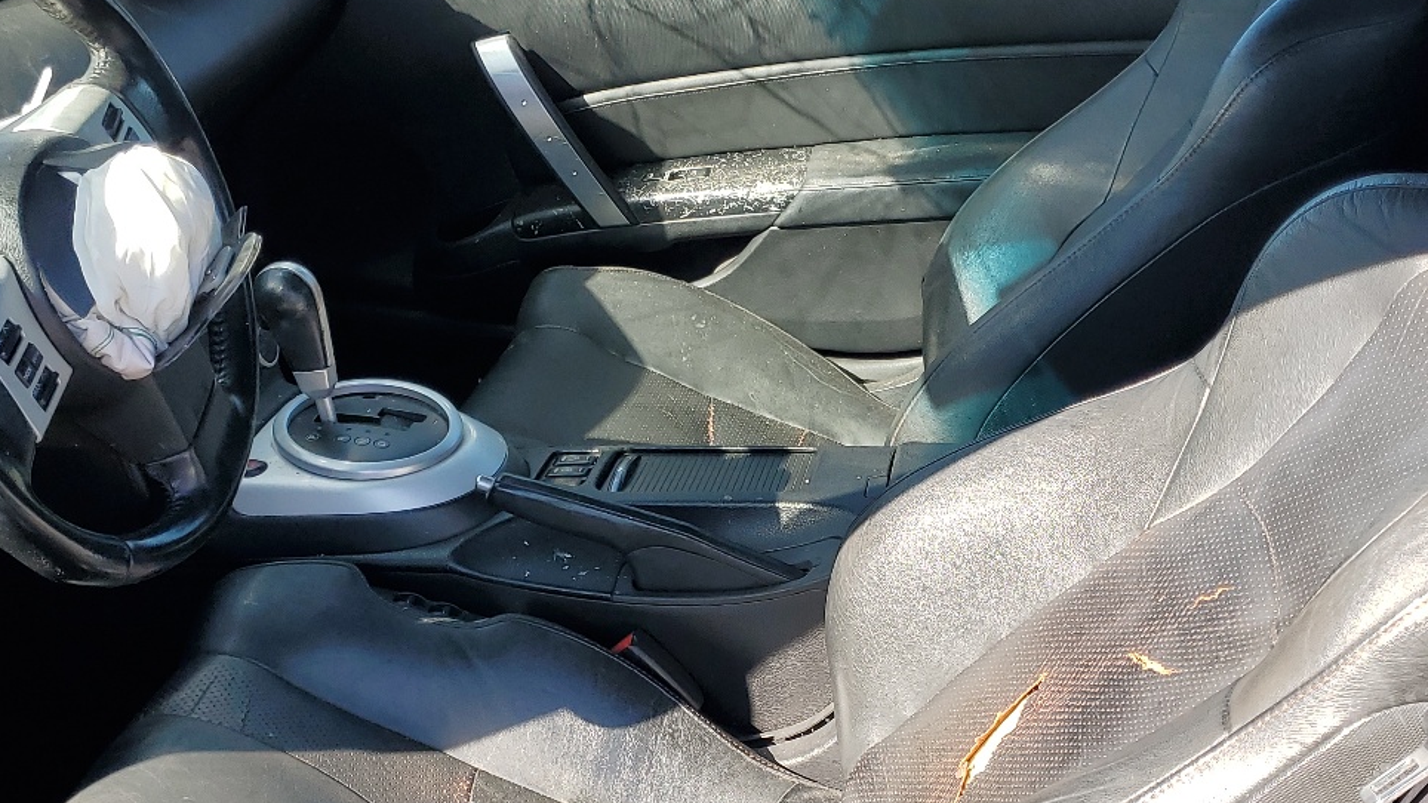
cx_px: 720
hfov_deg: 43.7
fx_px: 1779
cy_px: 535
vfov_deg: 25.3
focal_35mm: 47
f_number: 1.5
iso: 50
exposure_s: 1/667
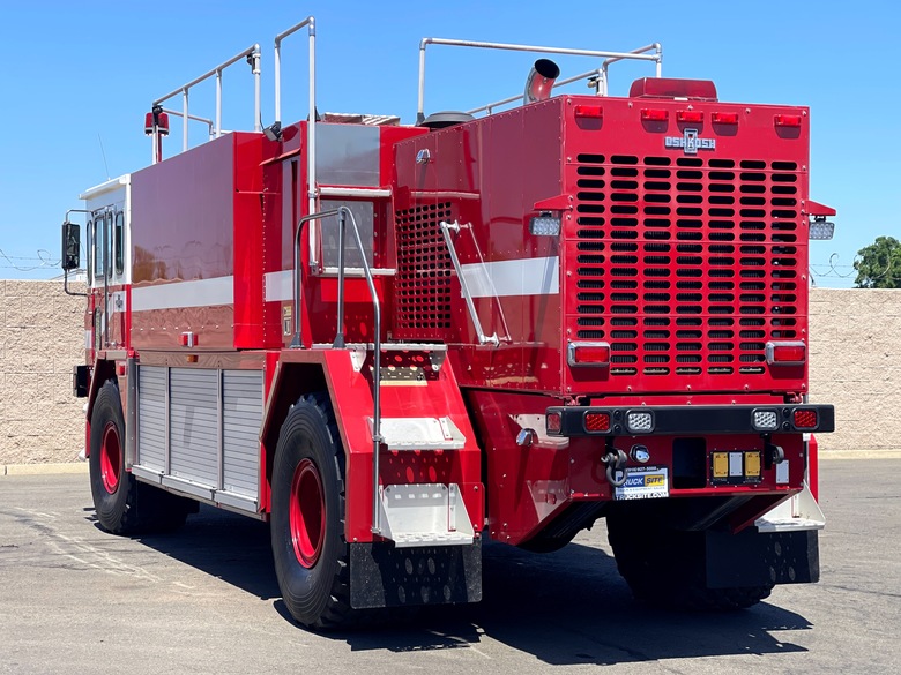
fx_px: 1666
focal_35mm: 64
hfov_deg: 30.3
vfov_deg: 22.9
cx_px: 450
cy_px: 338
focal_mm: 7.5
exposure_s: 1/861
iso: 32
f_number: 2.2
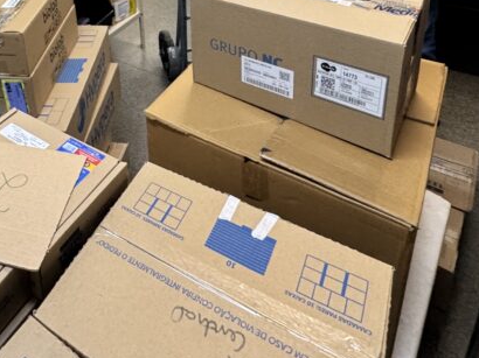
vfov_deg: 34.4
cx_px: 90
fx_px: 484
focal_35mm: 35
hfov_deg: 49.3
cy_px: -48
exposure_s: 1/60
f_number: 2.2
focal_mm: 2.22
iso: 400
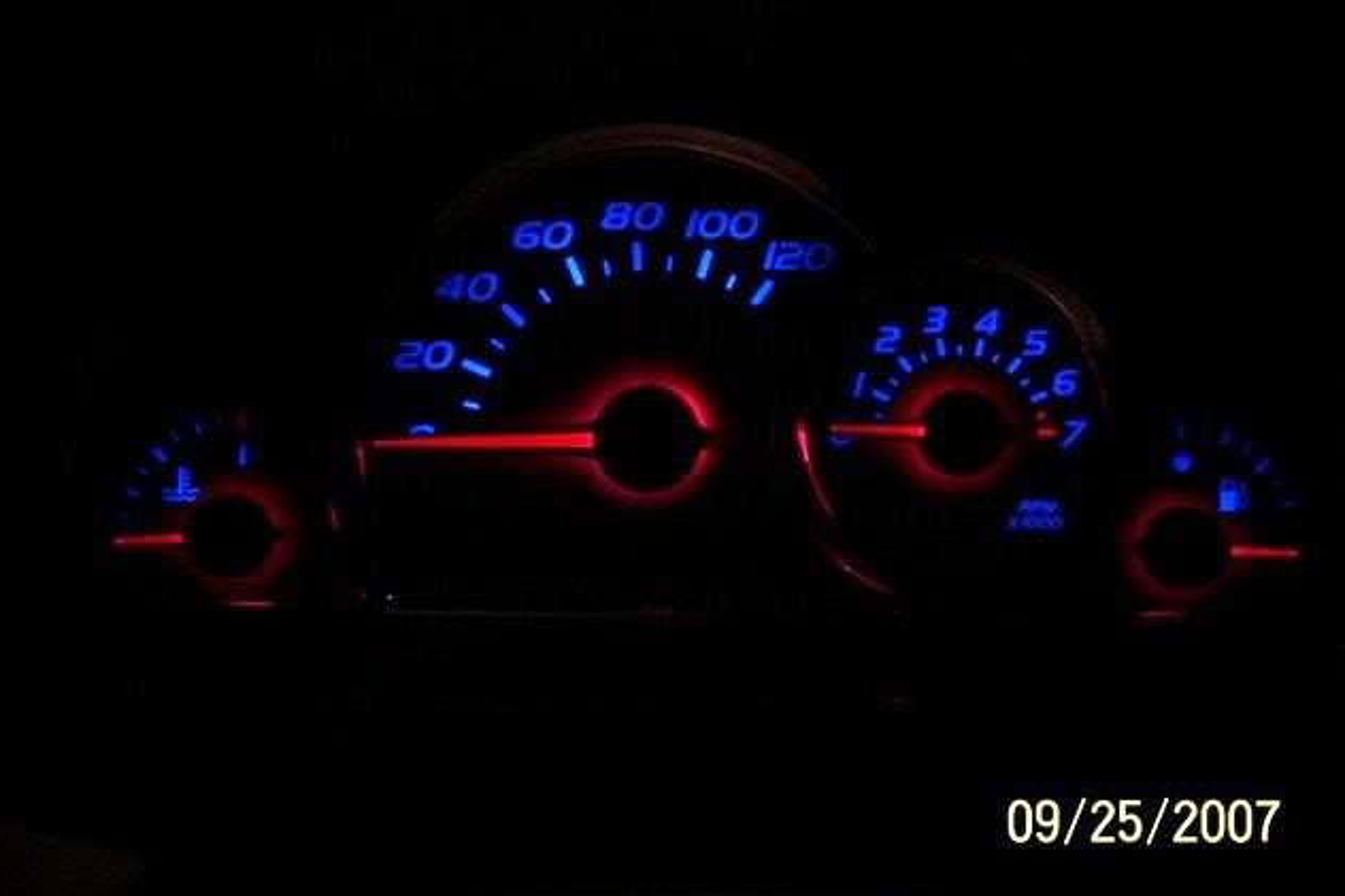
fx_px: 1457
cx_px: 672
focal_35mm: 39
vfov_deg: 34.2
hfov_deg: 49.6
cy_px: 441
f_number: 2.8
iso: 400
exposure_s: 1/15
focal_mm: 7.8
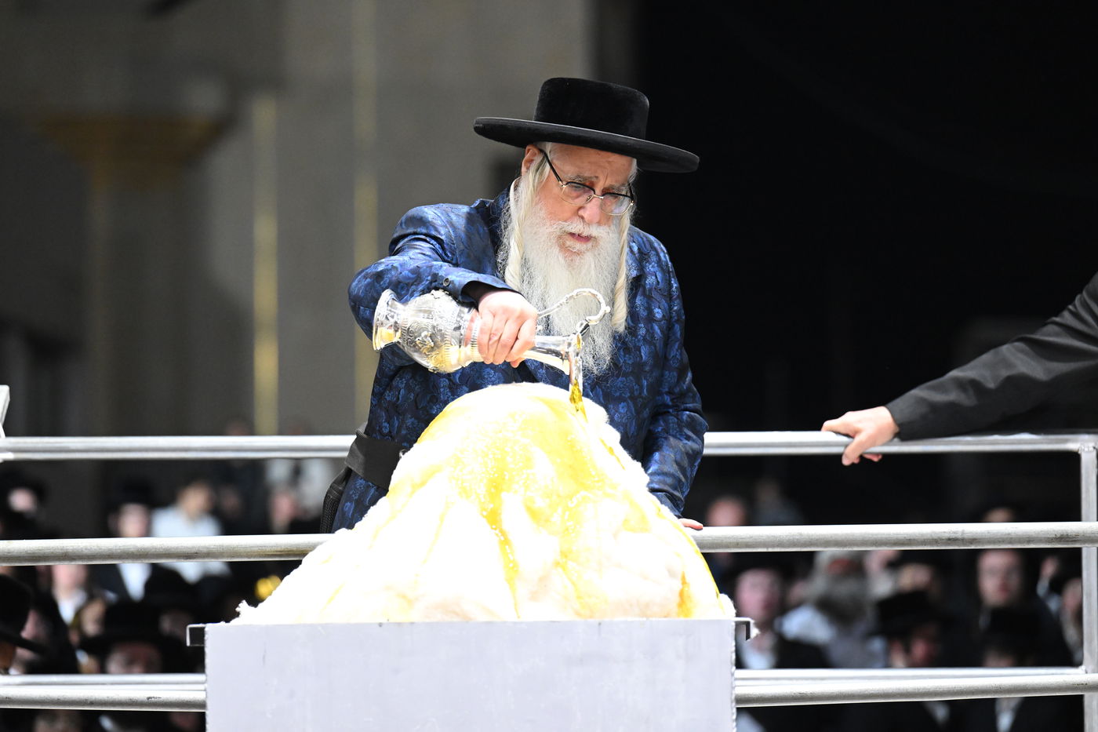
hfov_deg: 10.3
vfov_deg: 6.9
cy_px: 366
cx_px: 549
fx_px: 6099
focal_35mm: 200
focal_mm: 200
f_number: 4
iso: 5000
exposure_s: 1/160
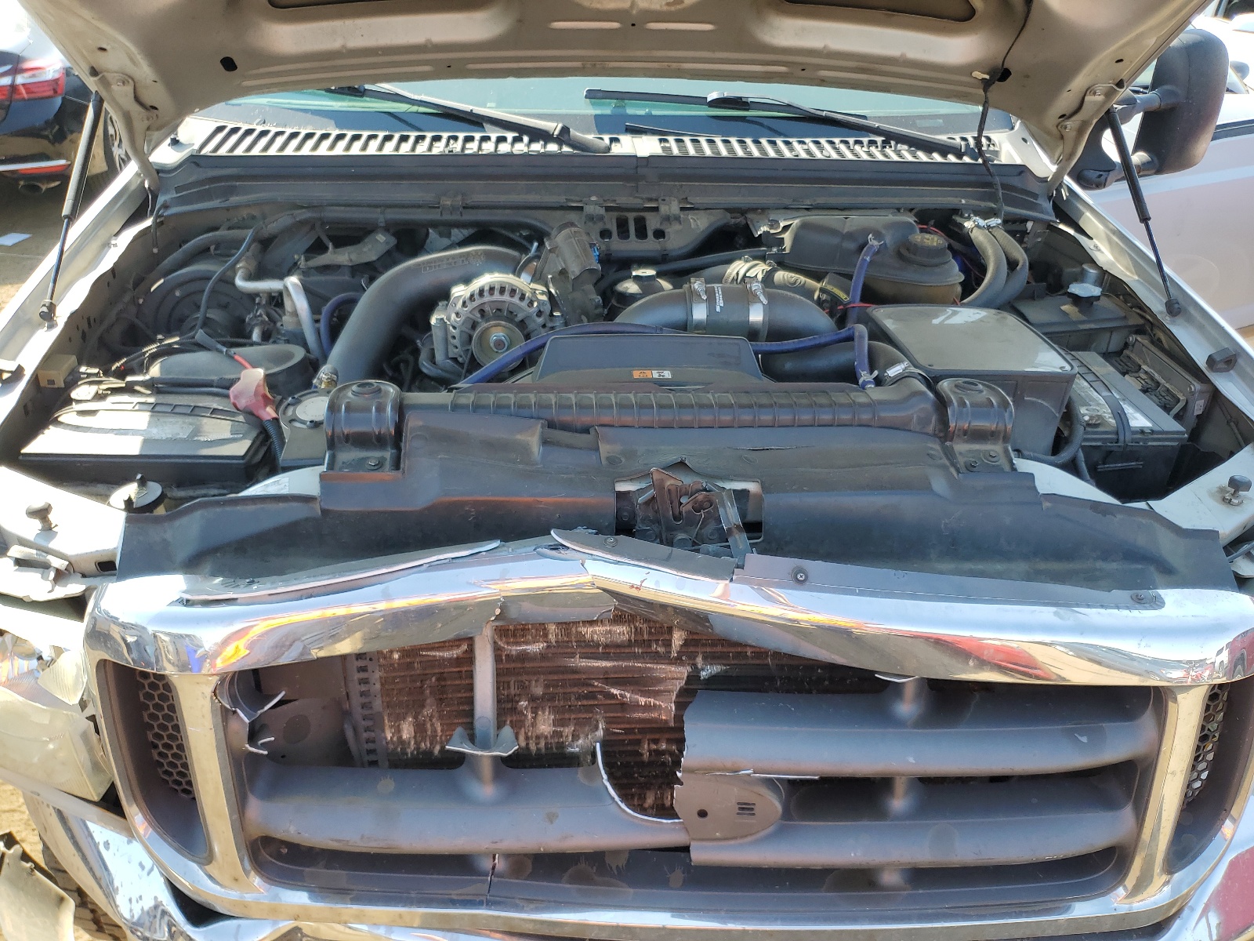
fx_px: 942
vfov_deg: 53.1
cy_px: 470
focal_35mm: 26
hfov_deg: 67.3
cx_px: 627
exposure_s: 1/625
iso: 50
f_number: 1.5
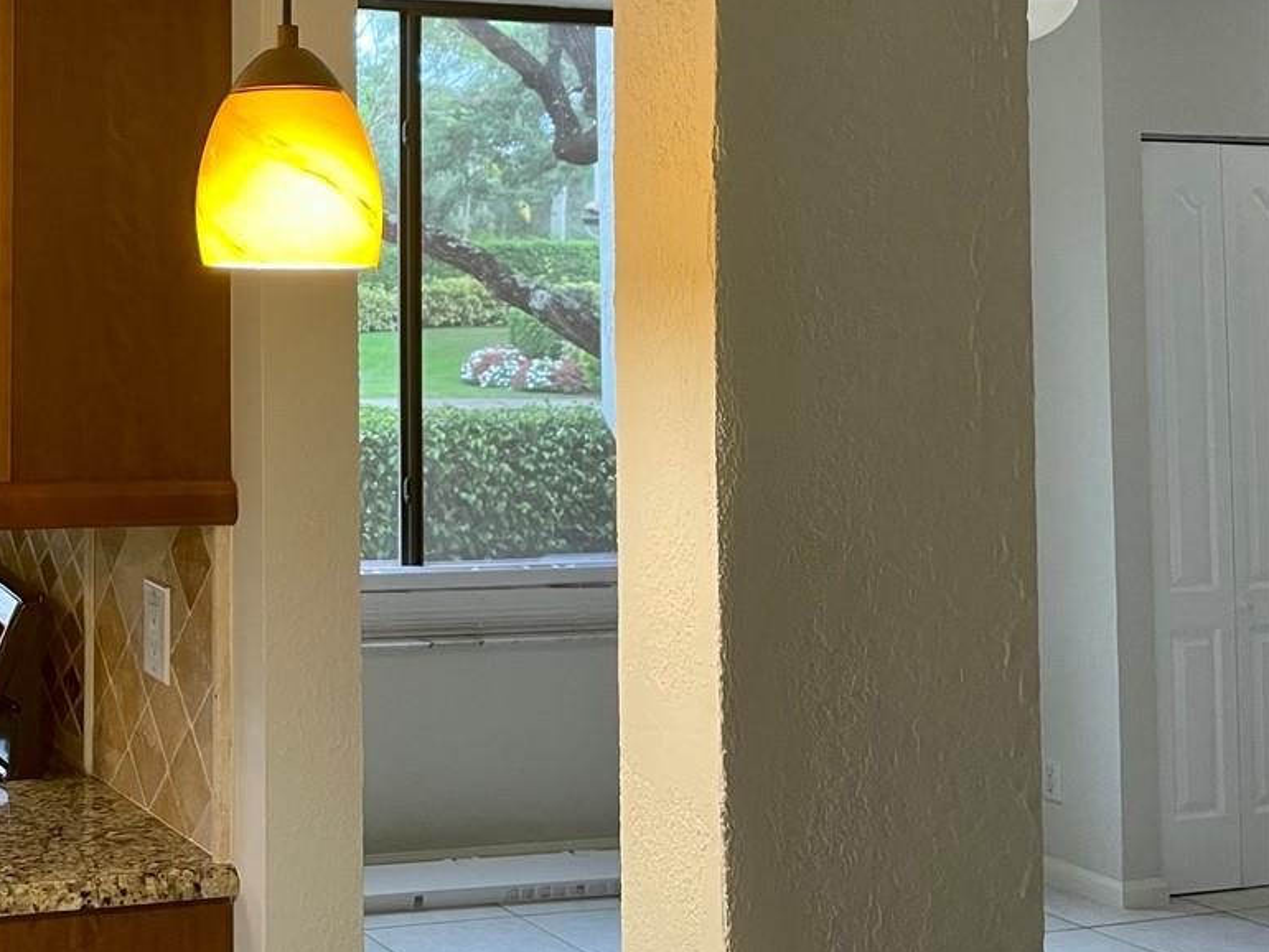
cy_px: 155
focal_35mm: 54
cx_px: -43
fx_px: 1980
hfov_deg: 32.3
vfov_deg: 26.4
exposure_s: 1/60
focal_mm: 4.2
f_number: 1.6
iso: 80
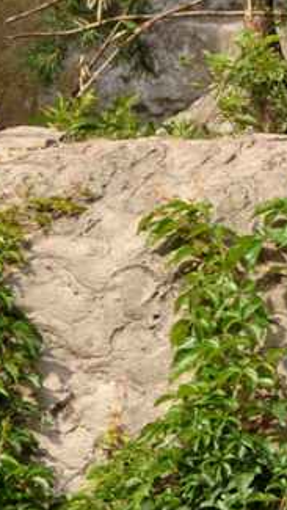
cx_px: 768
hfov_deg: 2.3
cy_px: -26
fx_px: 7232
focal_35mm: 535
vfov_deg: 4.0
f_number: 5.6
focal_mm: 92
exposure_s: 1/500
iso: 200
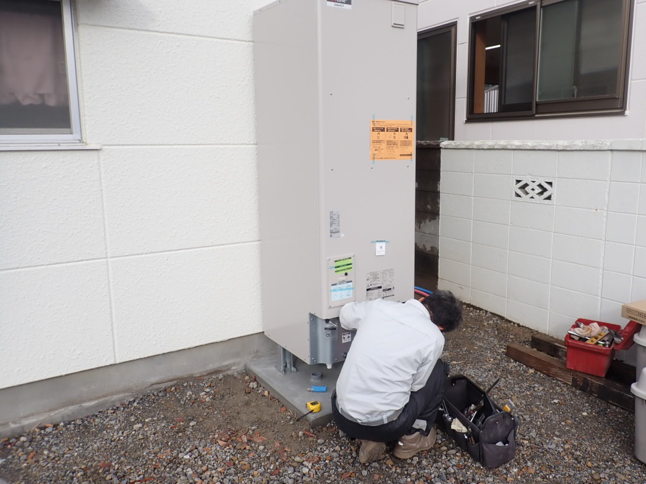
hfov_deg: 63.3
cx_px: 359
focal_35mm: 28
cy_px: 221
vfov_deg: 49.7
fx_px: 522
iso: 100
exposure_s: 1/640
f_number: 2.8
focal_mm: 4.5
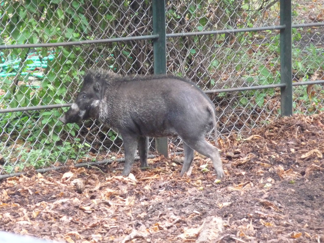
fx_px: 2471
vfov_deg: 5.6
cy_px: 122
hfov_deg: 7.5
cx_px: 162
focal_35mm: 264
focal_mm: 45.4
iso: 500
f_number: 4.9
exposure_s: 1/60
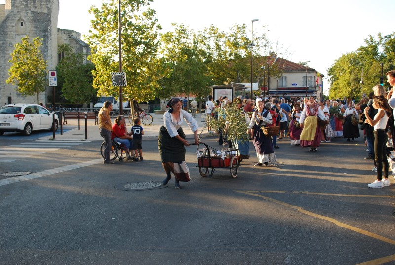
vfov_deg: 34.4
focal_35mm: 39
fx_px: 429
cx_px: 198
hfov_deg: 49.5
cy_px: 132
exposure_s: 1/125
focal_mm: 26
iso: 180
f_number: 5.6
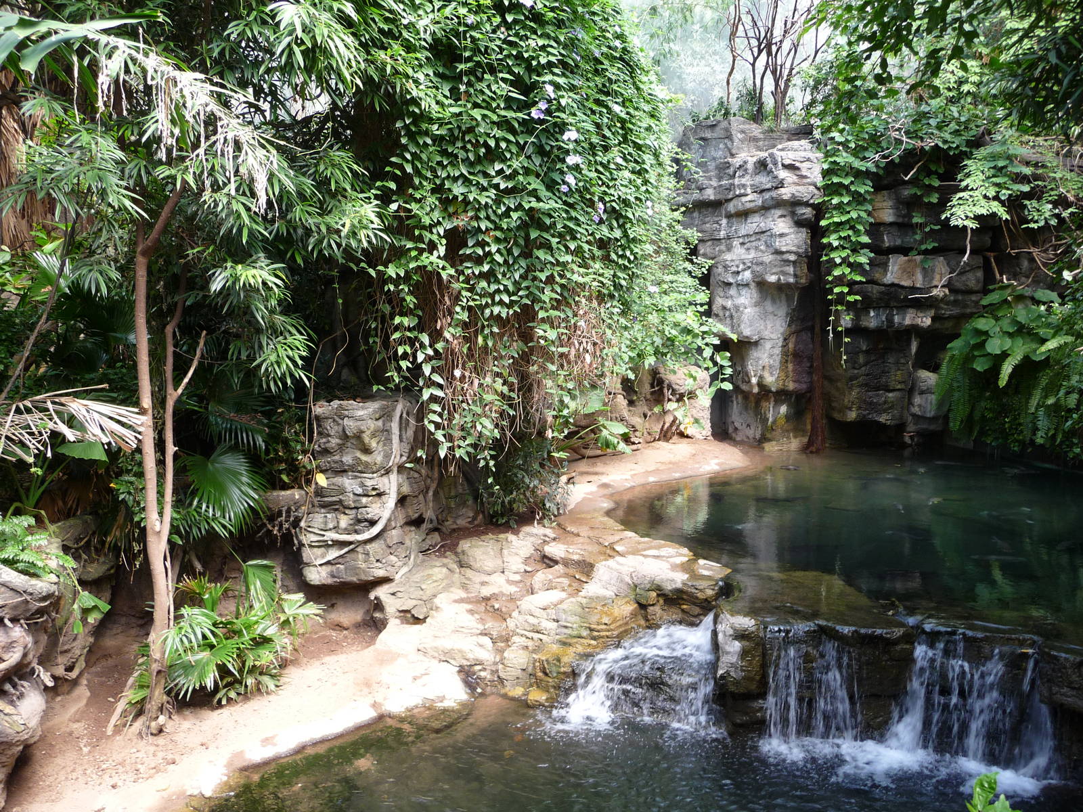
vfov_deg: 49.7
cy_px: 406
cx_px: 542
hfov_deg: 63.4
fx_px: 876
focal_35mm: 28
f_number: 3.3
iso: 100
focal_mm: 4.7
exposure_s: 1/40
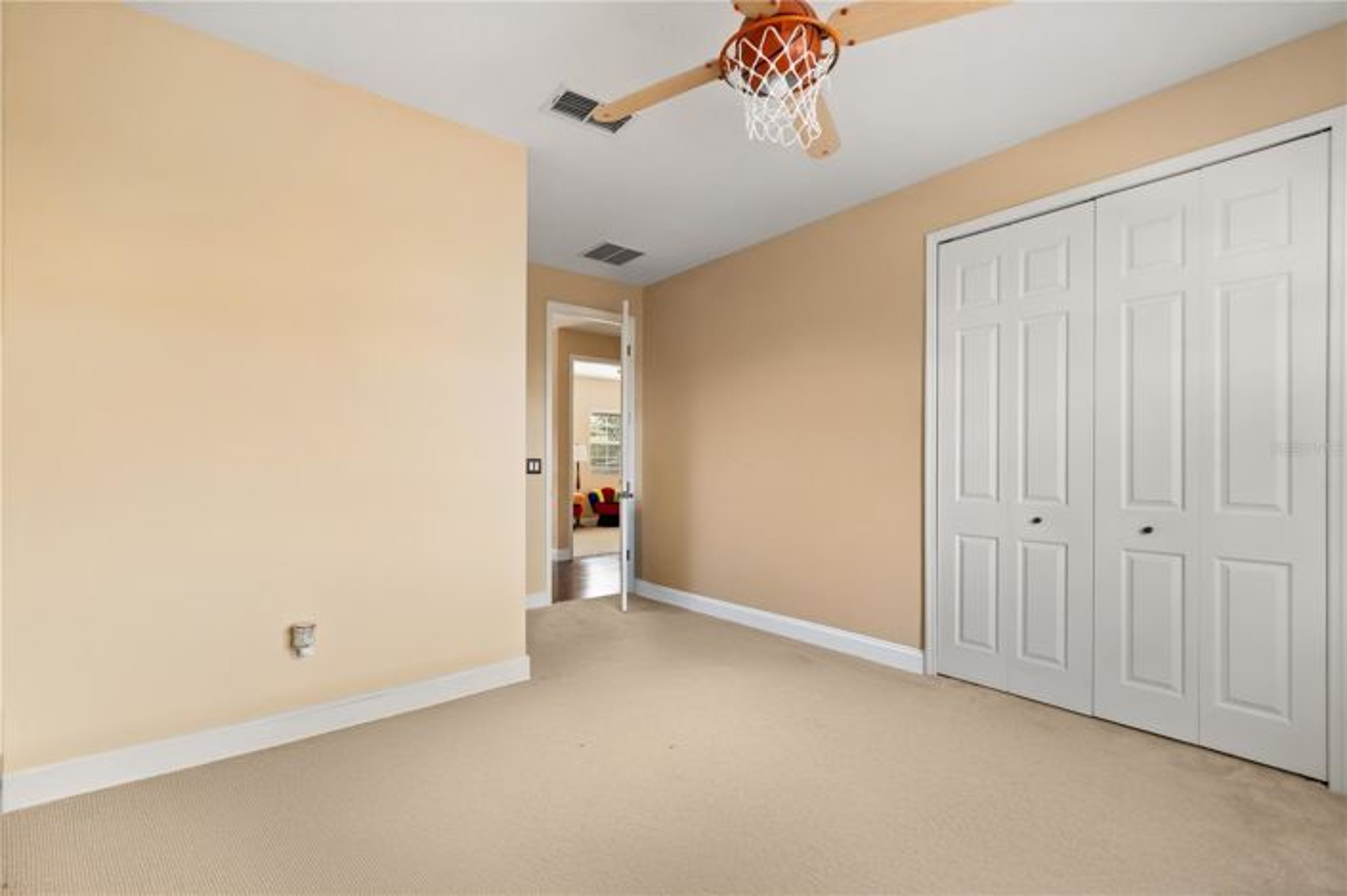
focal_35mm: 16
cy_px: 448
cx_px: 674
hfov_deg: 96.8
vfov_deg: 73.7
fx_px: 598
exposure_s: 1/200
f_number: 5.6
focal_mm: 16
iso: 2500
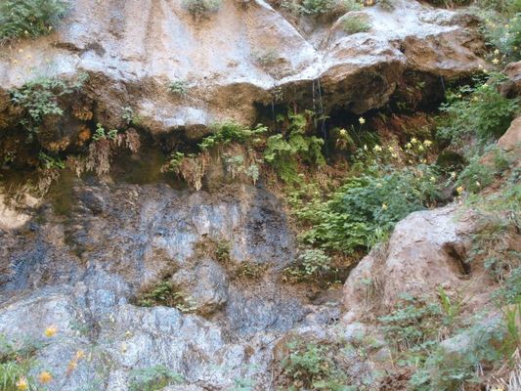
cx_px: 260
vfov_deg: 24.0
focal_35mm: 61
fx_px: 918
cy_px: 196
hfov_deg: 31.7
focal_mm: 10.3
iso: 160
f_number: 3.6
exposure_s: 1/60
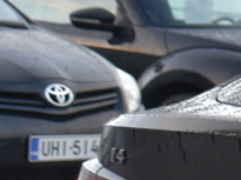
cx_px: 651
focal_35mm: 274
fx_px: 1904
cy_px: 199
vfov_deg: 5.4
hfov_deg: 6.7
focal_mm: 24
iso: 400
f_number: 5.6
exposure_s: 1/125
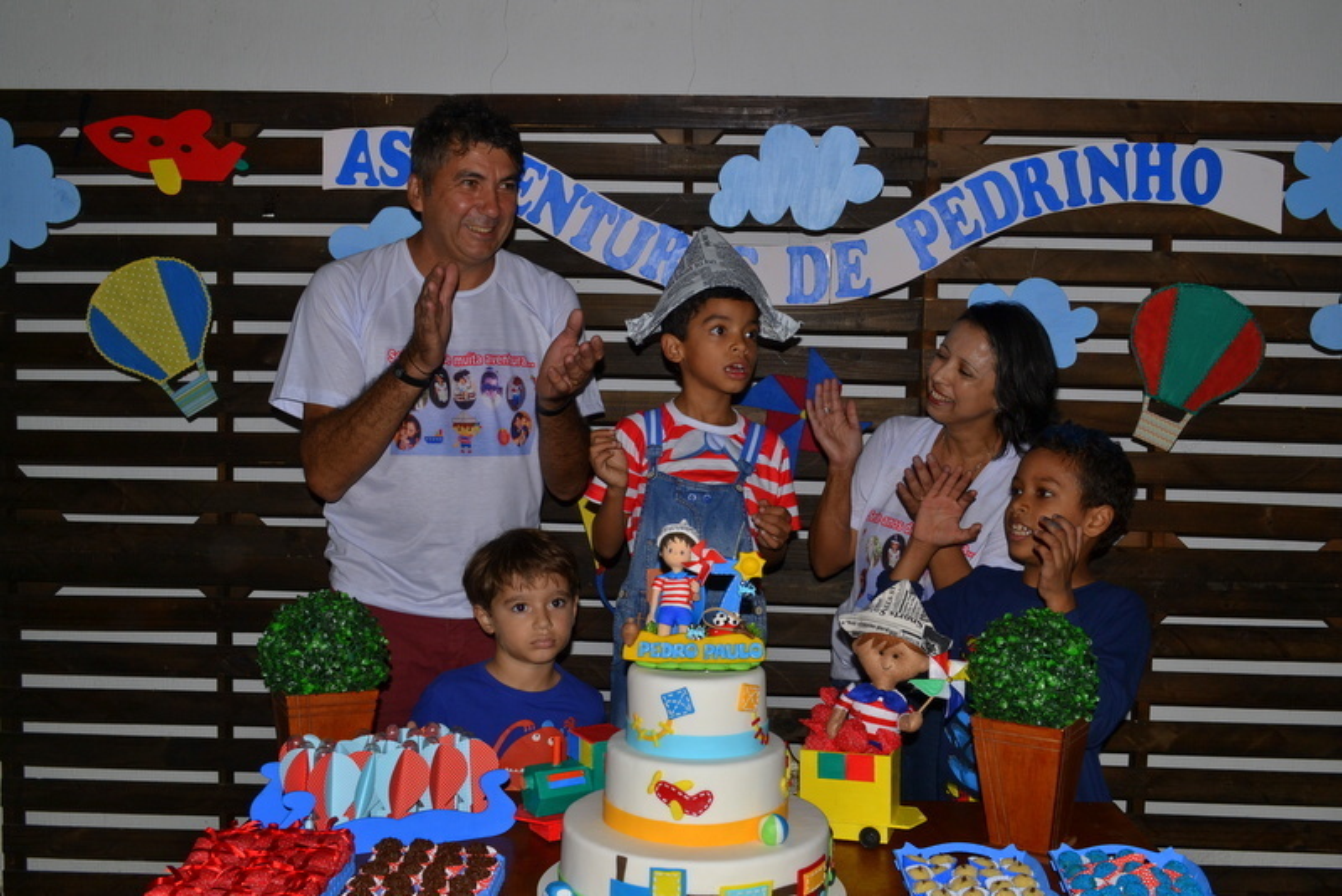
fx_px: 1231
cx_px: 671
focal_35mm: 33
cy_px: 448
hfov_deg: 57.2
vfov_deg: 40.0
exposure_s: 1/60
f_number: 8
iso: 220
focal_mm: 22
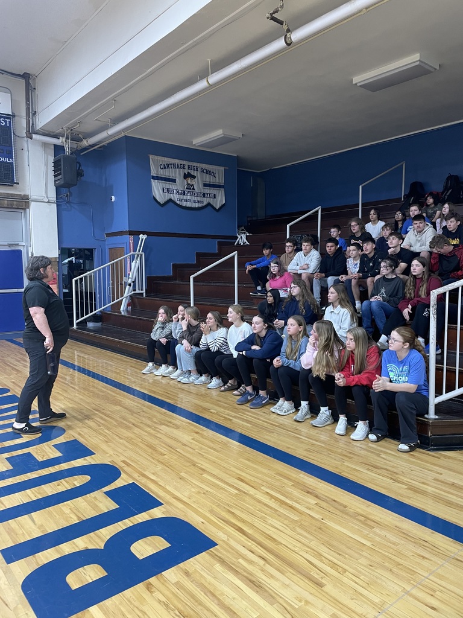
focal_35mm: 26
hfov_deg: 53.1
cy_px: 309
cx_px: 232
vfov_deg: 67.3
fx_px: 464
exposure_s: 1/60
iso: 125
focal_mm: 4.2
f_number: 1.6
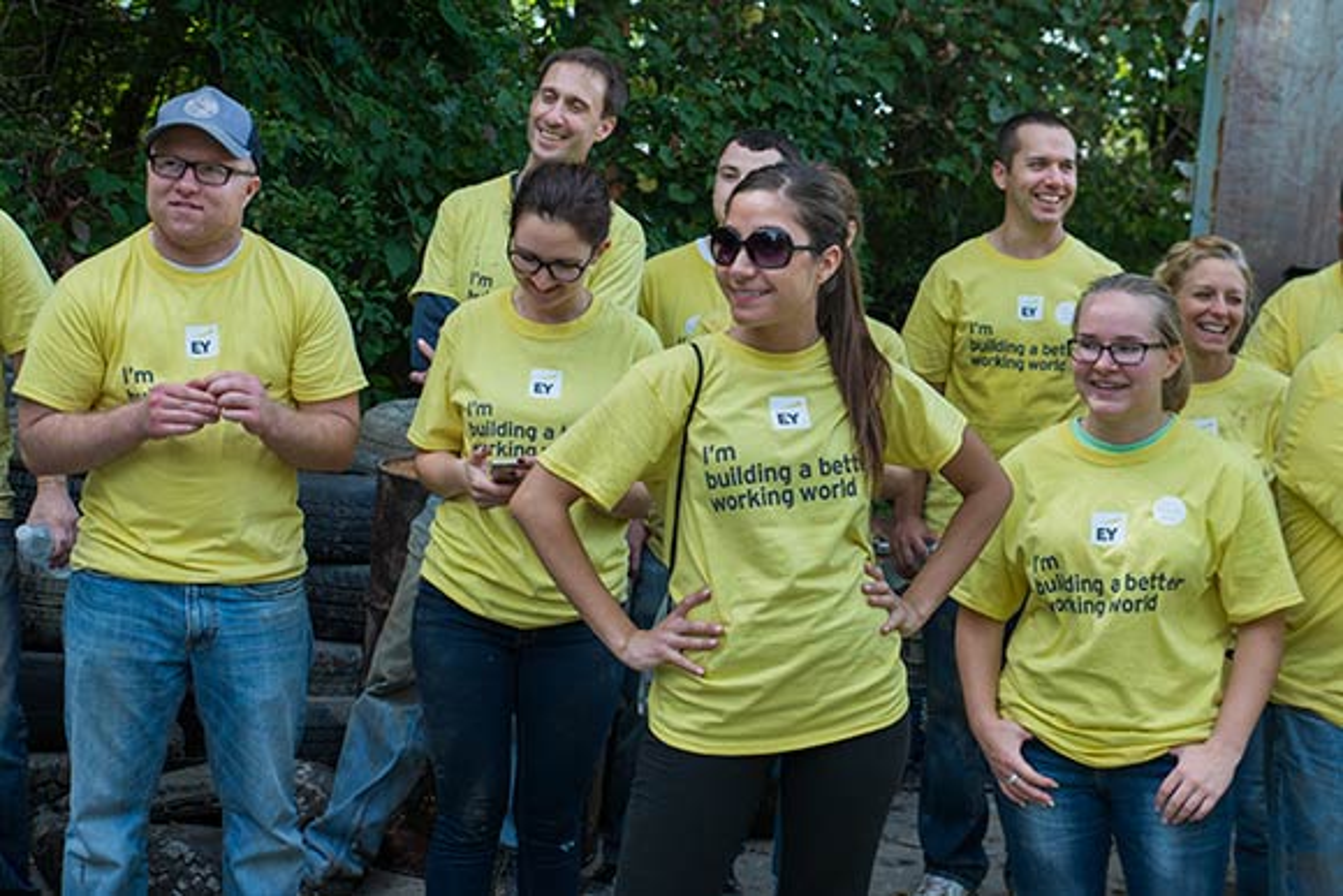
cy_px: 448
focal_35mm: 44
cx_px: 672
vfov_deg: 30.5
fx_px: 1642
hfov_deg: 44.5
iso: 200
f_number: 5.6
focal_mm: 44
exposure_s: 1/250
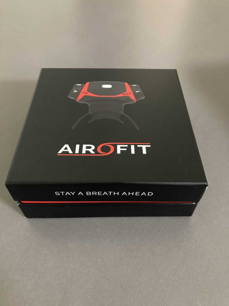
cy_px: 153
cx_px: 114
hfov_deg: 49.7
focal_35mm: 28
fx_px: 247
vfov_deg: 63.4
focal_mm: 3.99
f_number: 1.8
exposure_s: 1/21
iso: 640
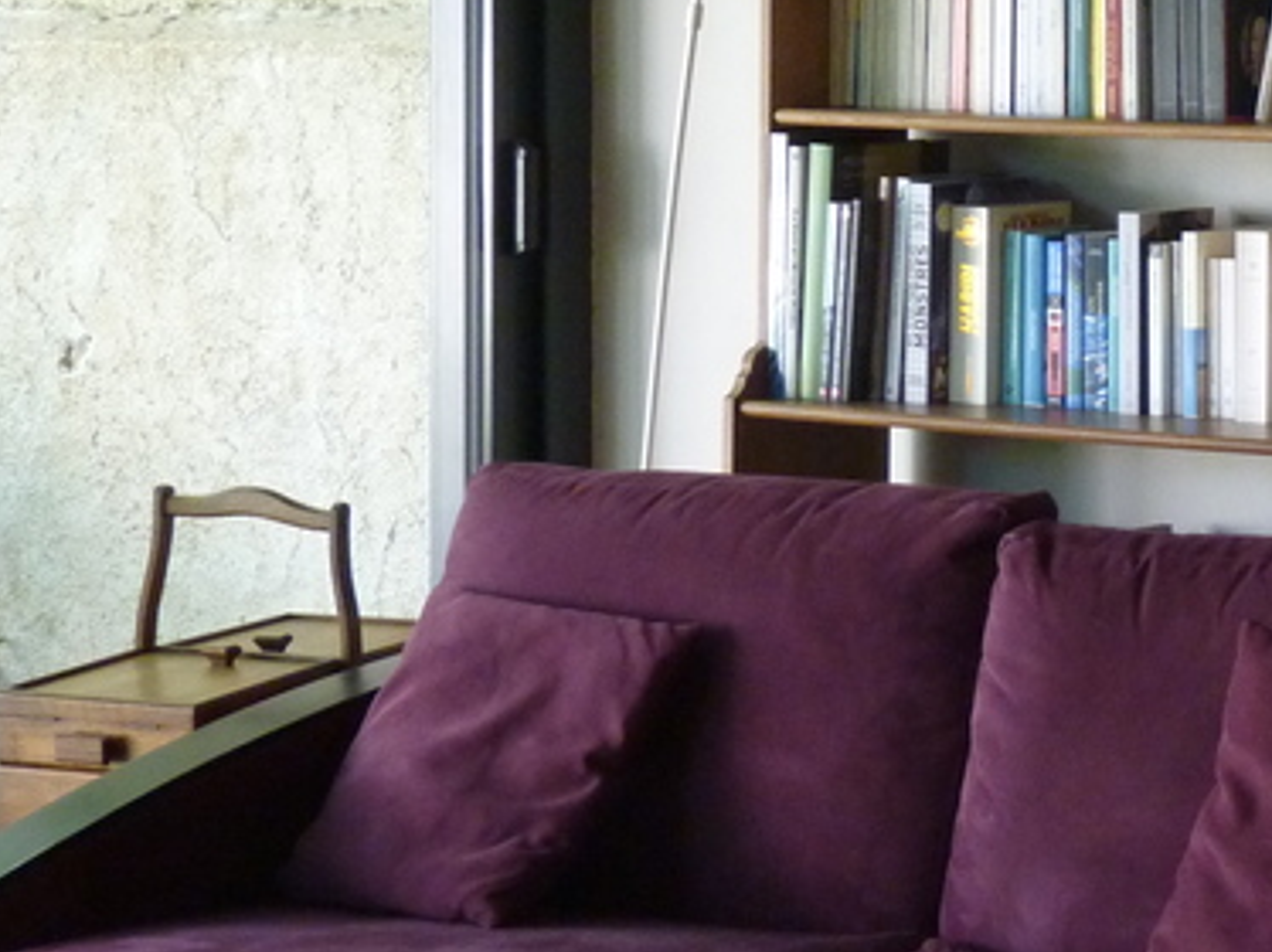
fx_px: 4223
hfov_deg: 16.1
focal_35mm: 115
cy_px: 143
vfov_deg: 12.8
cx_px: 1714
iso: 320
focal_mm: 7.4
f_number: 3
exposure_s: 1/30
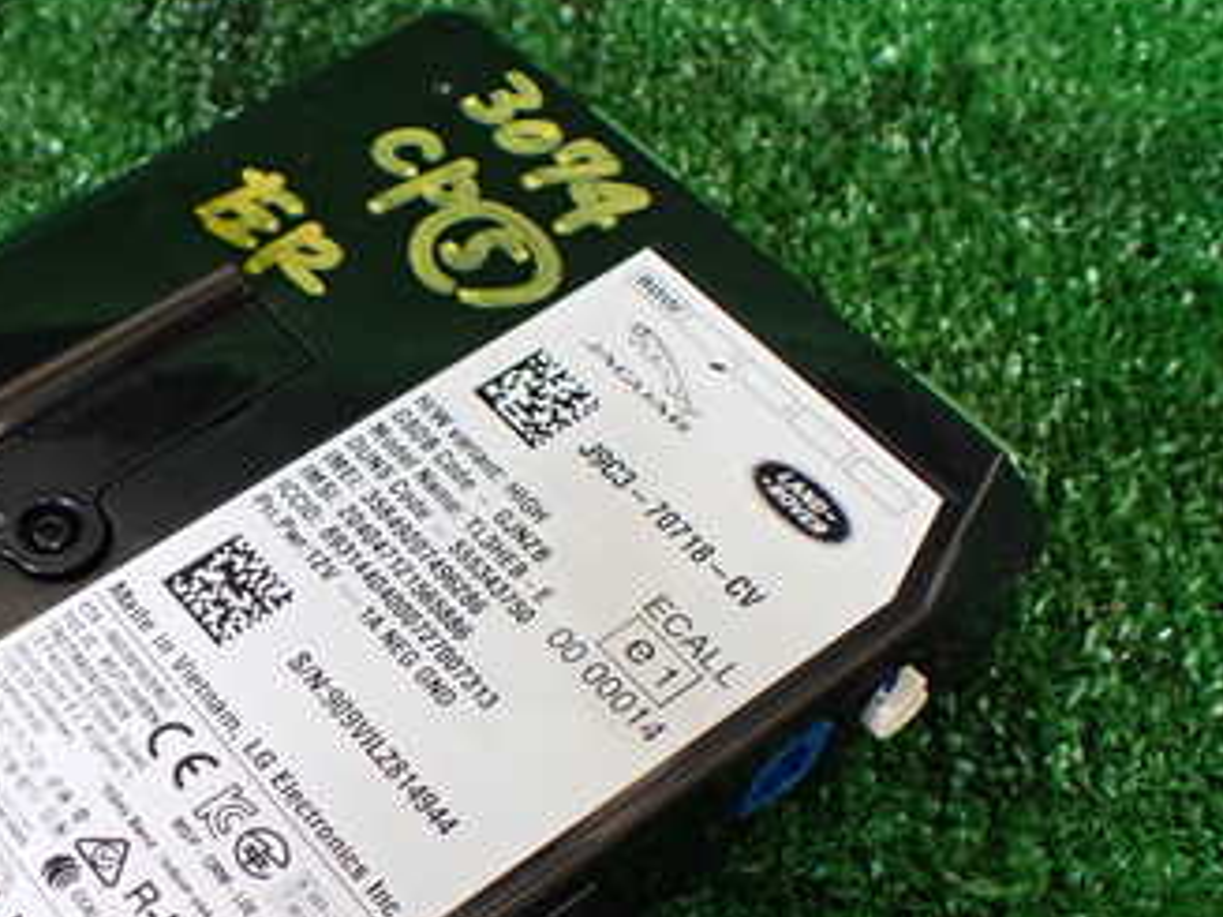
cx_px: 138
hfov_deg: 33.3
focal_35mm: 55
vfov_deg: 26.1
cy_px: 726
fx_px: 1942
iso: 320
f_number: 2.3
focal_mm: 5.4
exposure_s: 1/125
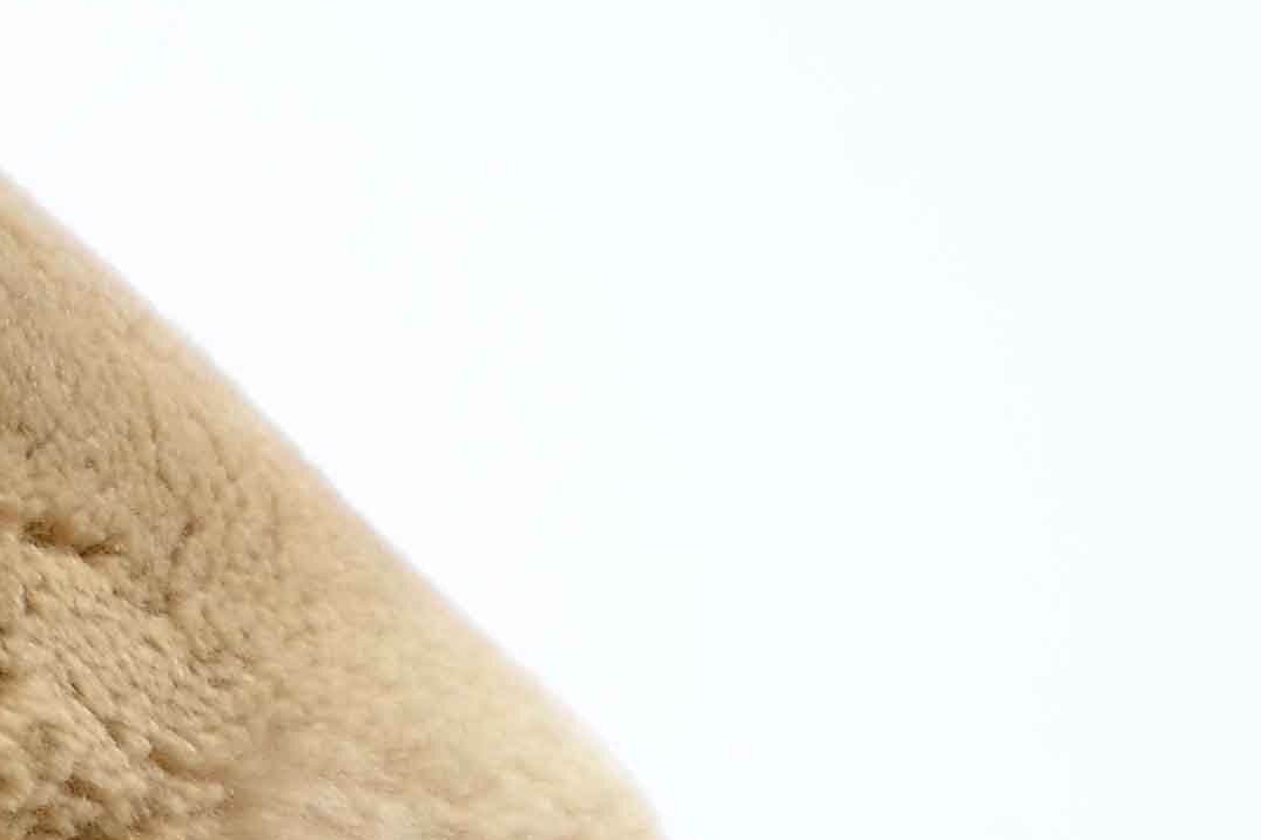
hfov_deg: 2.8
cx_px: -1429
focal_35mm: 721
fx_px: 25263
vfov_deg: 1.9
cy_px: 1342
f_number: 7.1
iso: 160
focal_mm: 105
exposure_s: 1/80
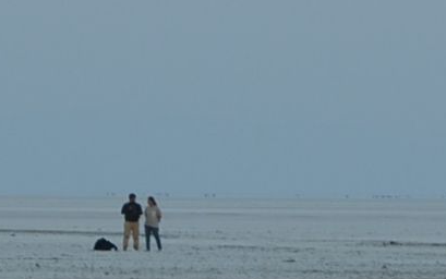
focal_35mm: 661
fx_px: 8038
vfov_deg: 2.0
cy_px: -264
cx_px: 461
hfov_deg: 3.2
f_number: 5.6
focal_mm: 72
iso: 280
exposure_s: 1/125
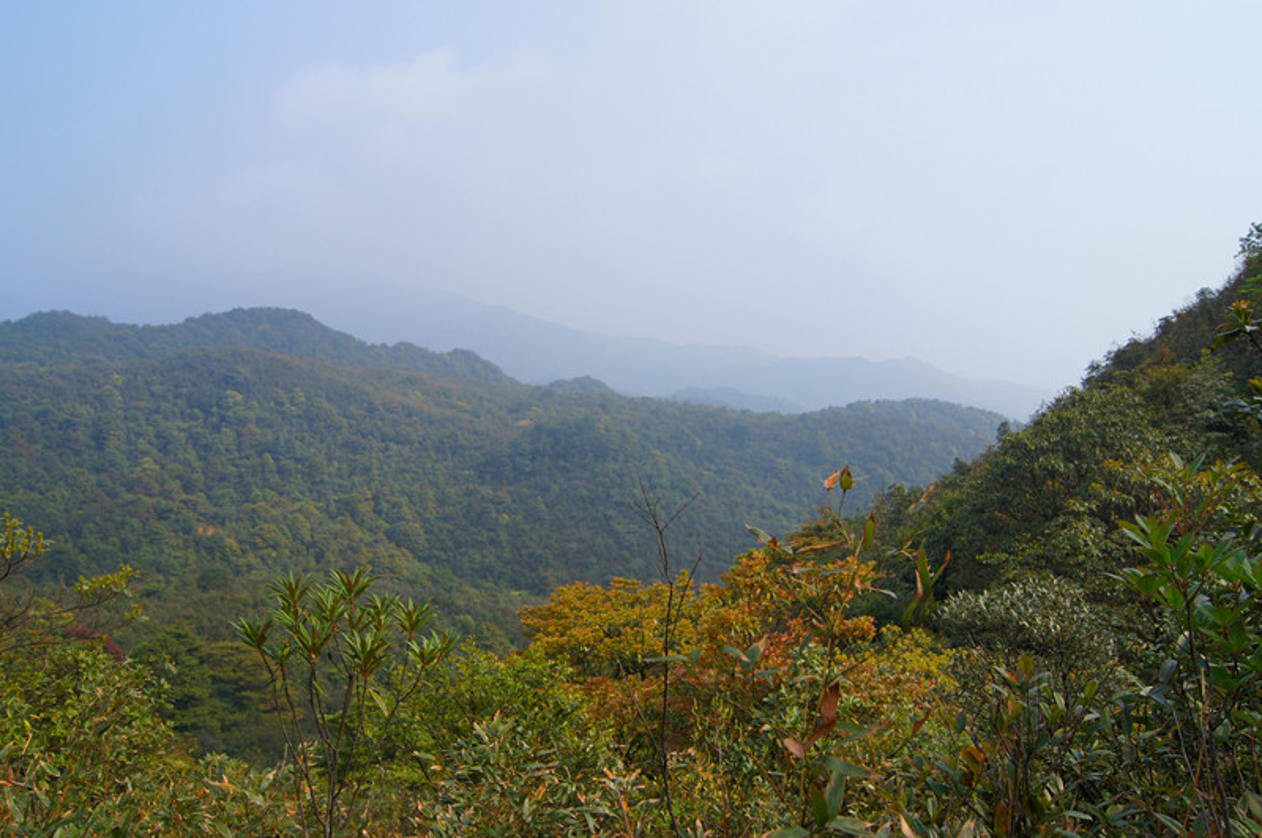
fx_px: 1050
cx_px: 631
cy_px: 419
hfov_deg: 62.0
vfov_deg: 43.5
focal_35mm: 30
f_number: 6.3
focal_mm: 20
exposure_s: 1/400
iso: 100
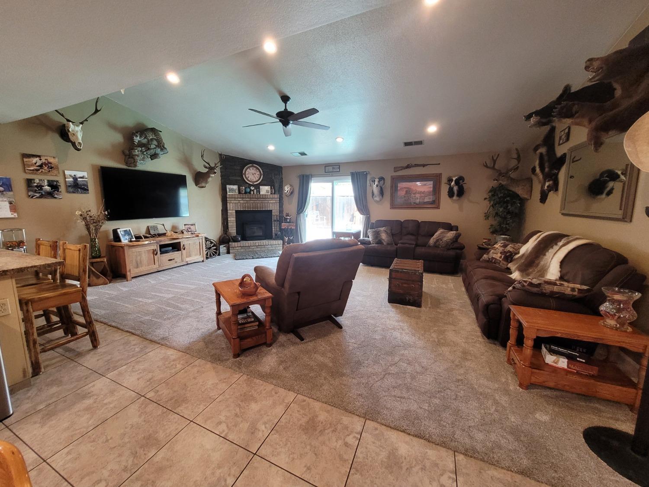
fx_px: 244
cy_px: 244
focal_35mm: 13
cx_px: 324
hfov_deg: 106.2
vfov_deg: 89.9
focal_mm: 1.74
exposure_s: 1/60
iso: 320
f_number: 2.2
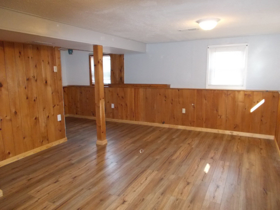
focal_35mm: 26
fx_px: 210
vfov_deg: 53.1
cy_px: 105
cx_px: 140
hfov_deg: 67.3
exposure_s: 1/25
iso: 500
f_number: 3.2
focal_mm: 4.6
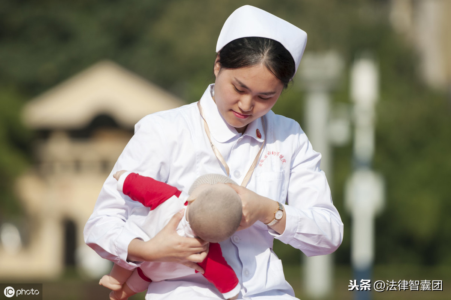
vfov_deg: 4.8
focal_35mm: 285
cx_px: 226
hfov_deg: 7.2
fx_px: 3567
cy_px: 150
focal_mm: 190
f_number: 2.8
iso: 100
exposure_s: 1/2000
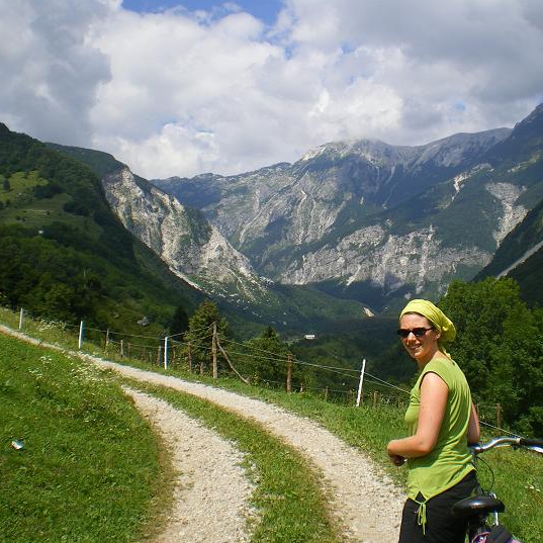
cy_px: 272
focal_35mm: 45
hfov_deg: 37.3
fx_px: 799
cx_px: 342
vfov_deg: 37.6
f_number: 4.6
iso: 64
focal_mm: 6.3
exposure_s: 1/400
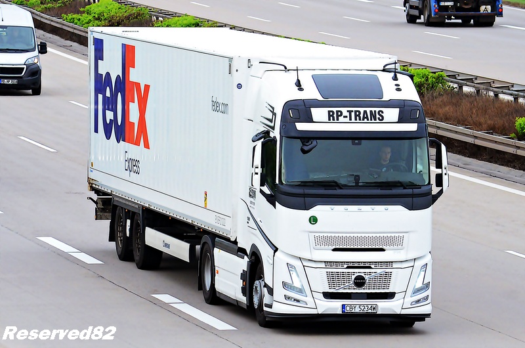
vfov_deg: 5.4
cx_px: 262
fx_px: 3711
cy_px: 174
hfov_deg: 8.1
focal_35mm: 255
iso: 1600
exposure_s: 1/800
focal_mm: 170
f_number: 8
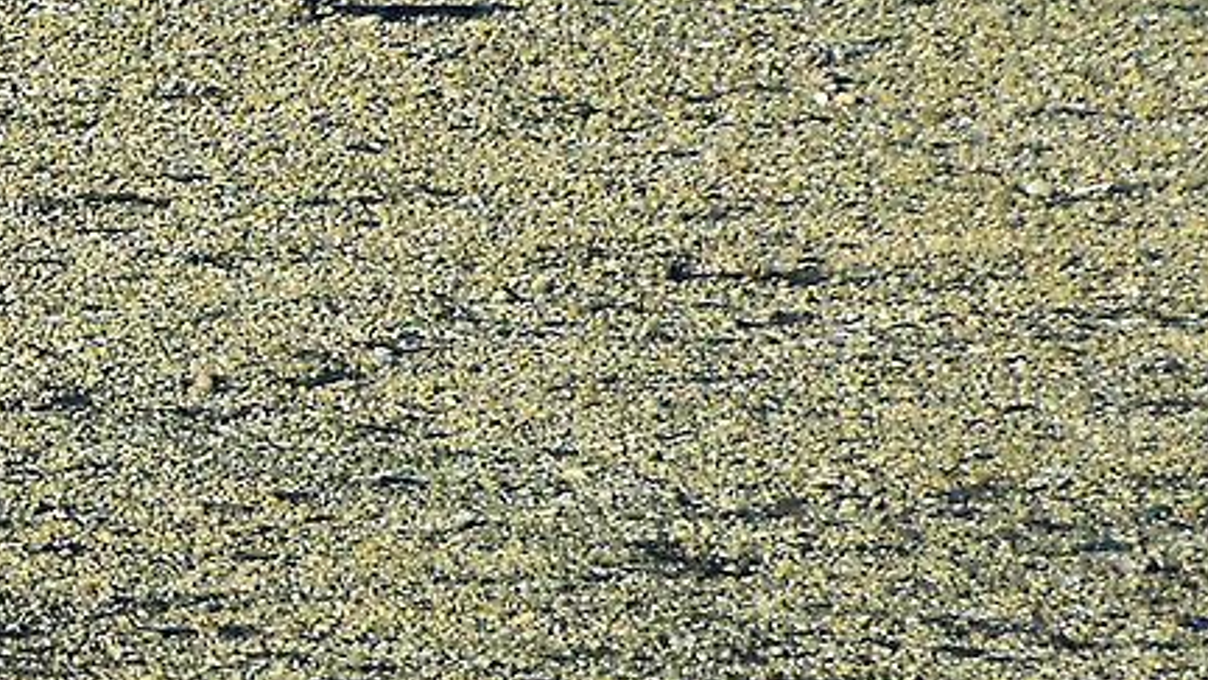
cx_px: -640
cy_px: -39
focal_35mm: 2617
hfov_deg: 0.8
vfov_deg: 0.5
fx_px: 83826
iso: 1000
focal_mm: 300
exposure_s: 1/500
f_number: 9
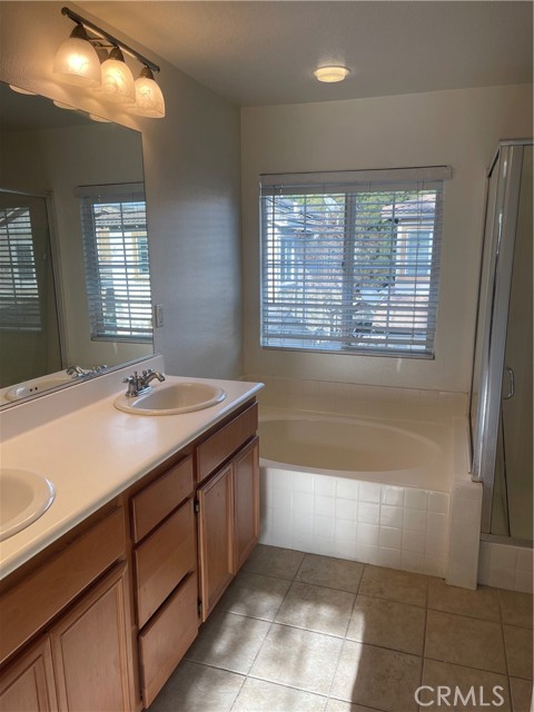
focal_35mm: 25
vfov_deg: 69.4
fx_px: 514
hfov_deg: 54.9
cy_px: 356
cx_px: 267
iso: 32
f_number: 1.6
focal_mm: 5.1
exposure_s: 1/243
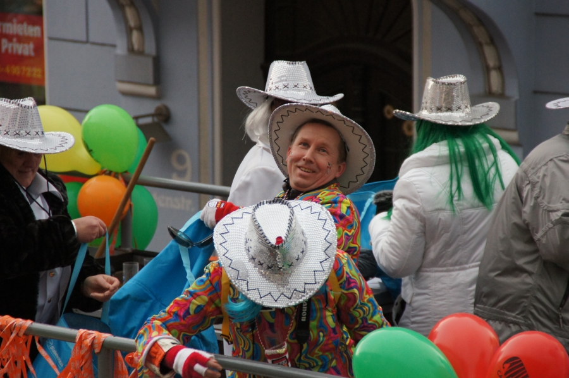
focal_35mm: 300
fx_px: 4736
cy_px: 189
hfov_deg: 6.9
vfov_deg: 4.6
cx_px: 284
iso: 1600
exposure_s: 1/250
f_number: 6.3
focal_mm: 200
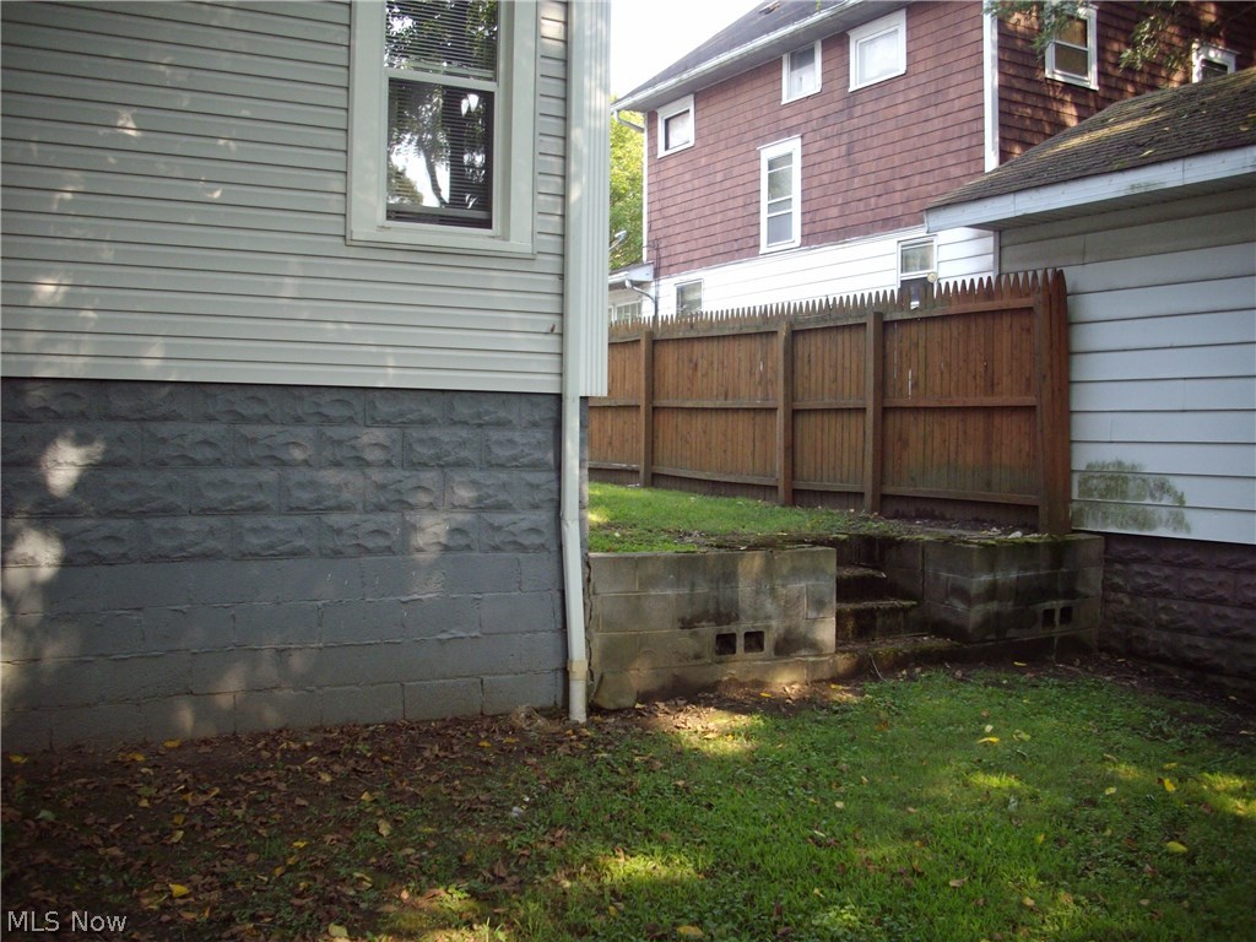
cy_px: 471
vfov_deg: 38.7
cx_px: 628
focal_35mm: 37
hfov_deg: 50.1
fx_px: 1343
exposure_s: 1/125
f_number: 2.8
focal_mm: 6.2
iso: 145
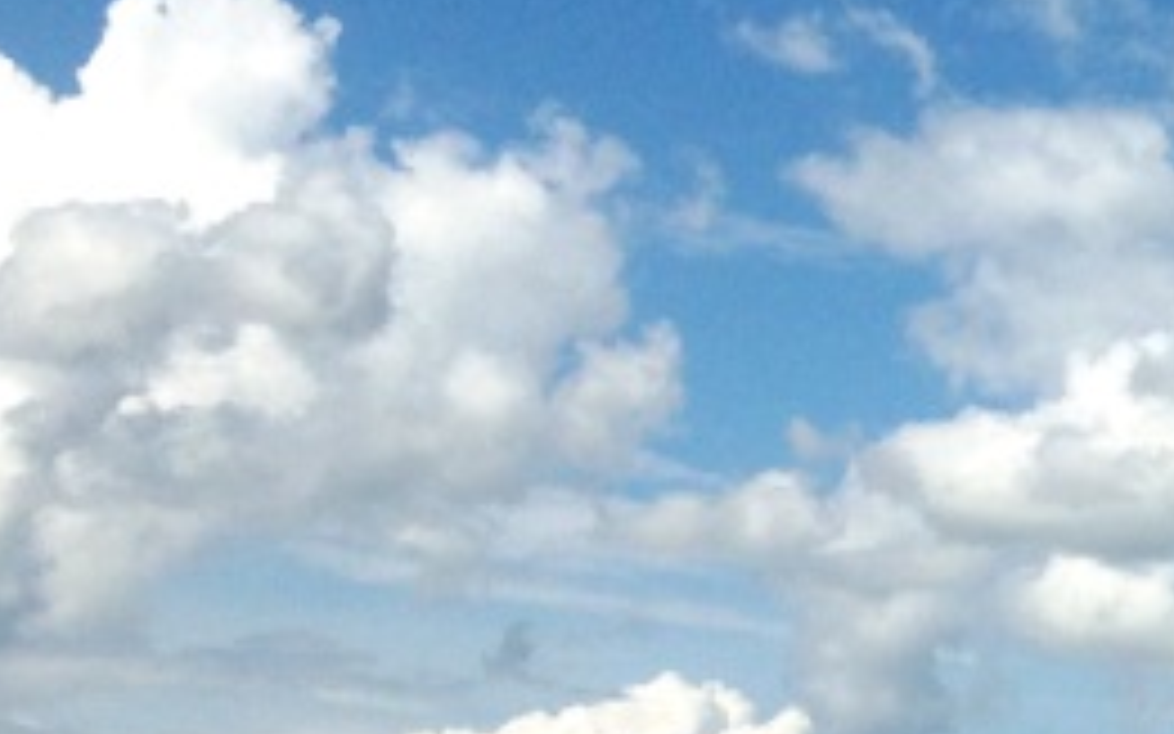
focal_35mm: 137
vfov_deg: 9.6
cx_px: 2213
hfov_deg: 13.5
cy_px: 468
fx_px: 4382
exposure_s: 1/2710
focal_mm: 4.13
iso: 50
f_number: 2.4
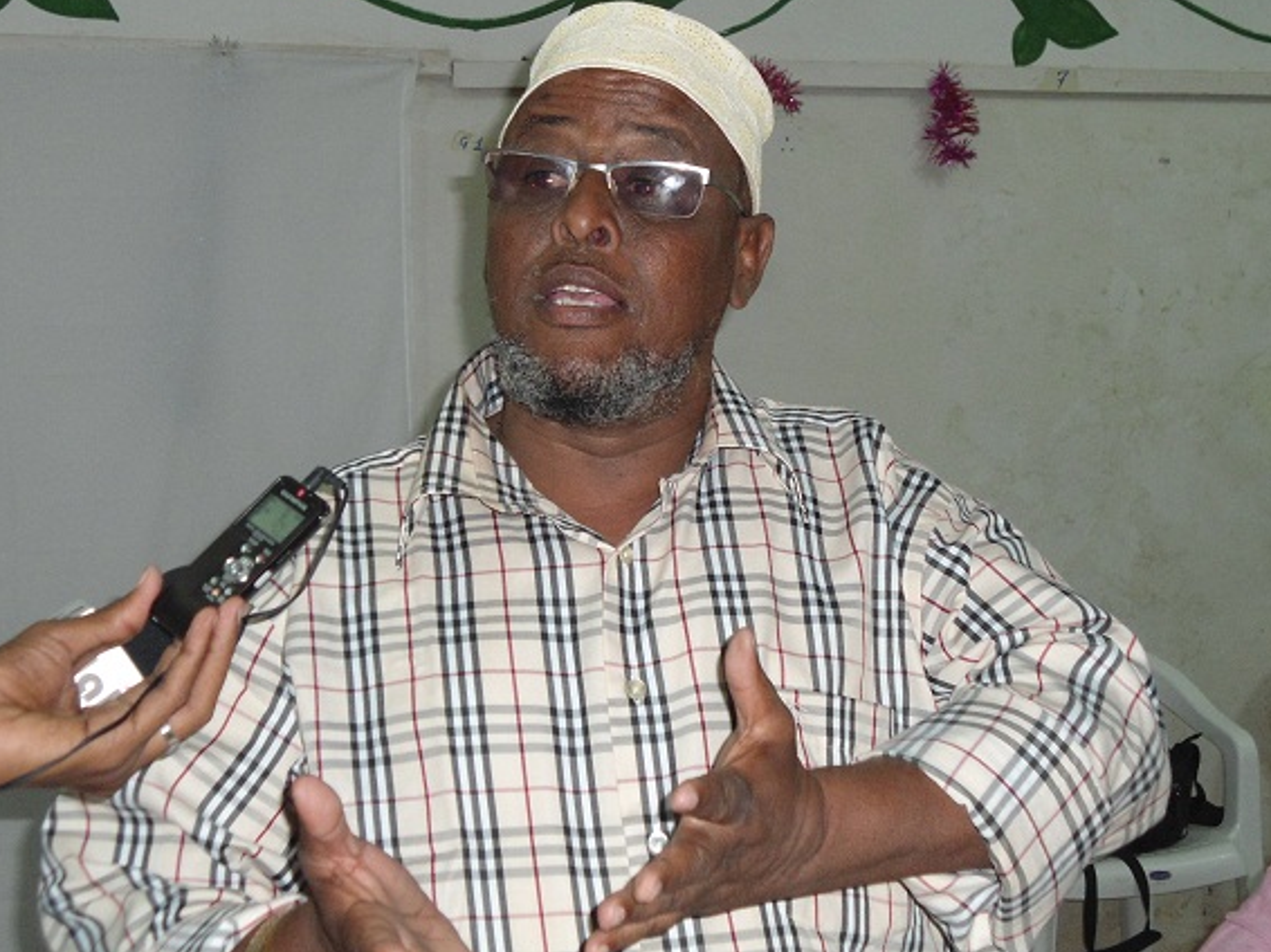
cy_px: 361
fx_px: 2055
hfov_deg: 34.4
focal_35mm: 56
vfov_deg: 26.0
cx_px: 656
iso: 200
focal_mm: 7.9
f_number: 3.5
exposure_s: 1/50
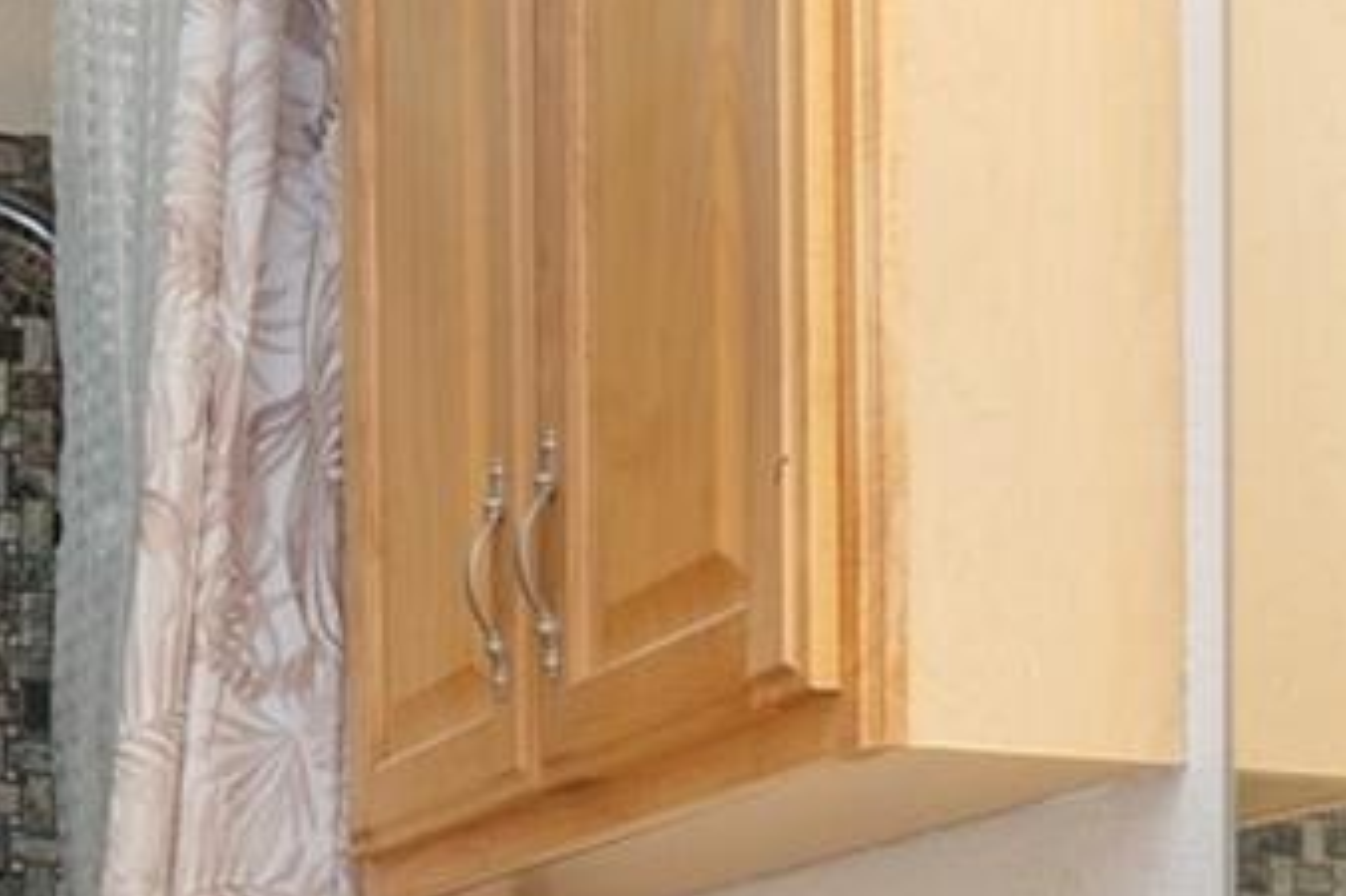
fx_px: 2653
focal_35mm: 71
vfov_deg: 17.1
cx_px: 247
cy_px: 1398
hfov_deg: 27.8
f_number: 8
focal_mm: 10
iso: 200
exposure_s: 1/2
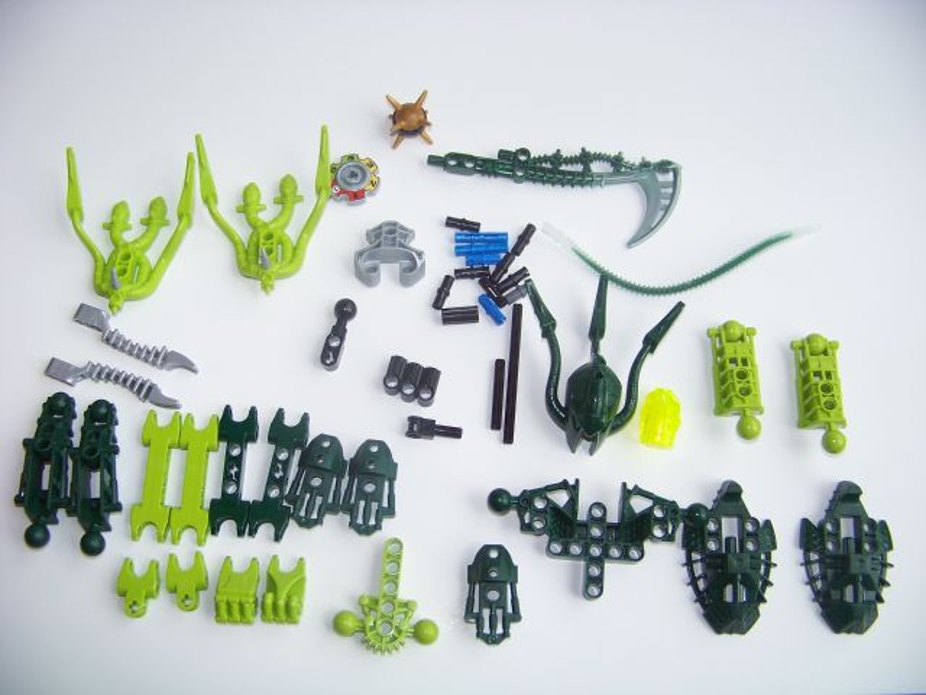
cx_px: 463
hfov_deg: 51.4
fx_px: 963
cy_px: 348
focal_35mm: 36
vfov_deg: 39.7
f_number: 2.8
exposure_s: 1/320
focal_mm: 5.85
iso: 66
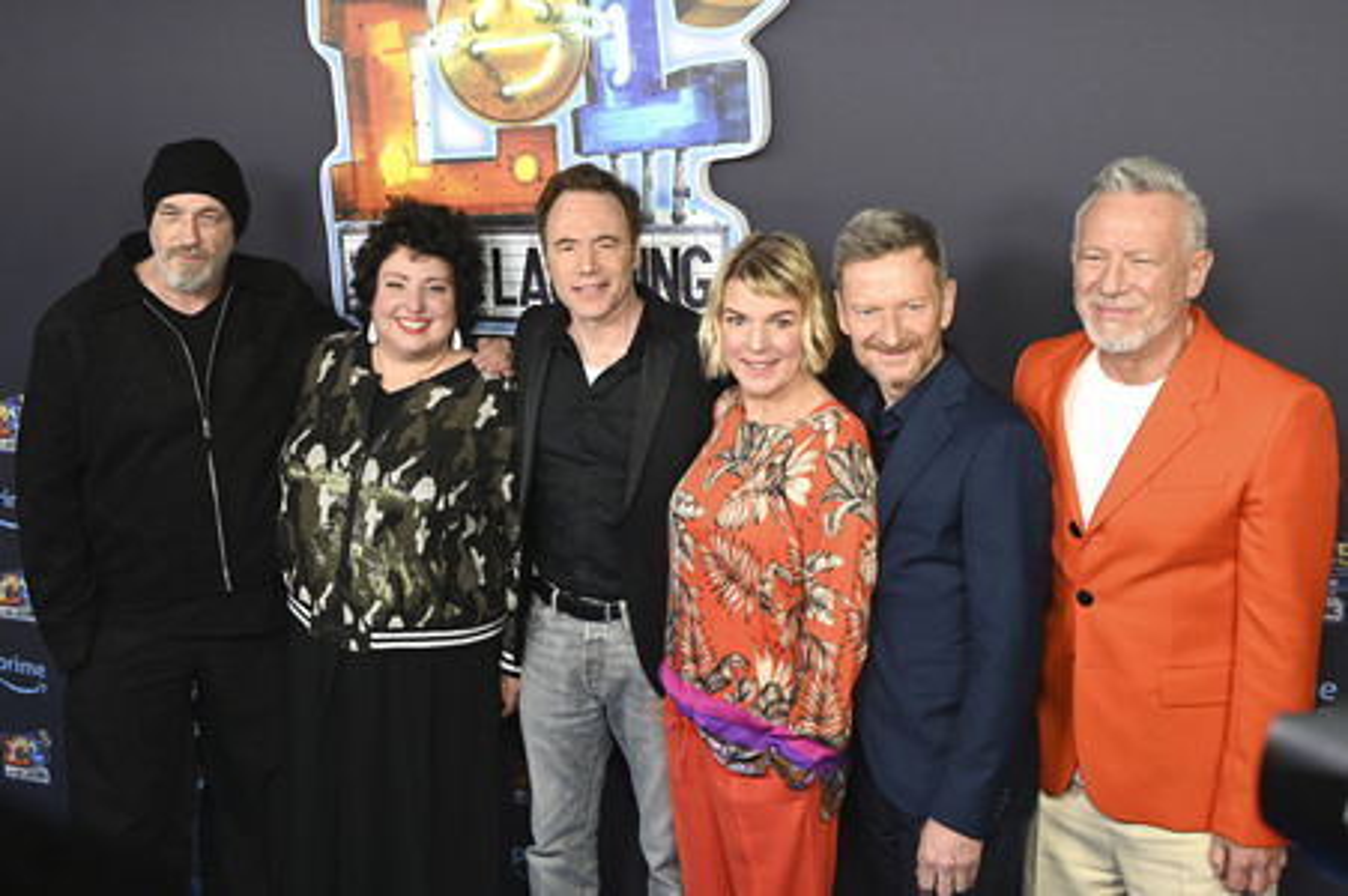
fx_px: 1422
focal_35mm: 38
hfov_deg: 50.7
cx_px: 674
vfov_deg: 35.0
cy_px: 448
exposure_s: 1/160
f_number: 5
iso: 320
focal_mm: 38
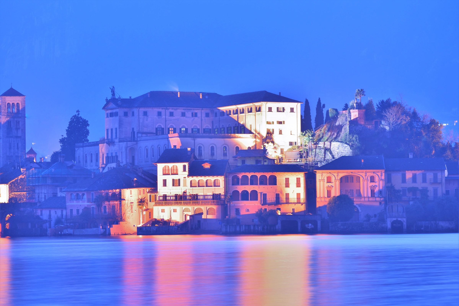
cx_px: 230
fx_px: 1785
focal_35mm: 140
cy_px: 153
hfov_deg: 14.7
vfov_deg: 9.8
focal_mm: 140
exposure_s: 18.1
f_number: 4.5
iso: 100
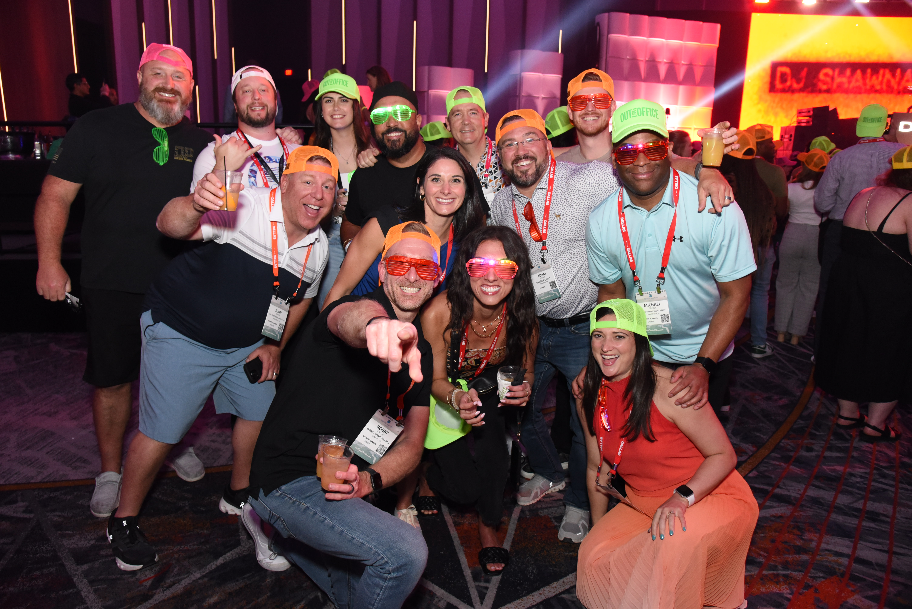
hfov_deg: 73.7
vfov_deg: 53.2
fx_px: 608
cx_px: 456
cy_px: 304
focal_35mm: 24
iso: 3200
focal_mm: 24
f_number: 5
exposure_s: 1/50
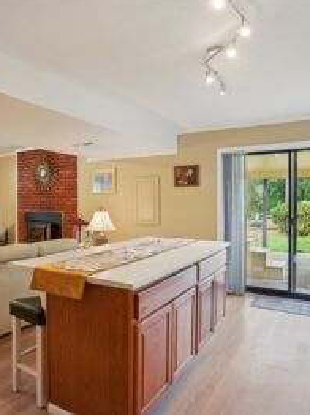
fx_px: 299
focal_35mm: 25
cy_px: 205
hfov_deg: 54.4
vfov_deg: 69.4
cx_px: 123
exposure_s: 1/6
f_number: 8
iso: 400
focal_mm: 17
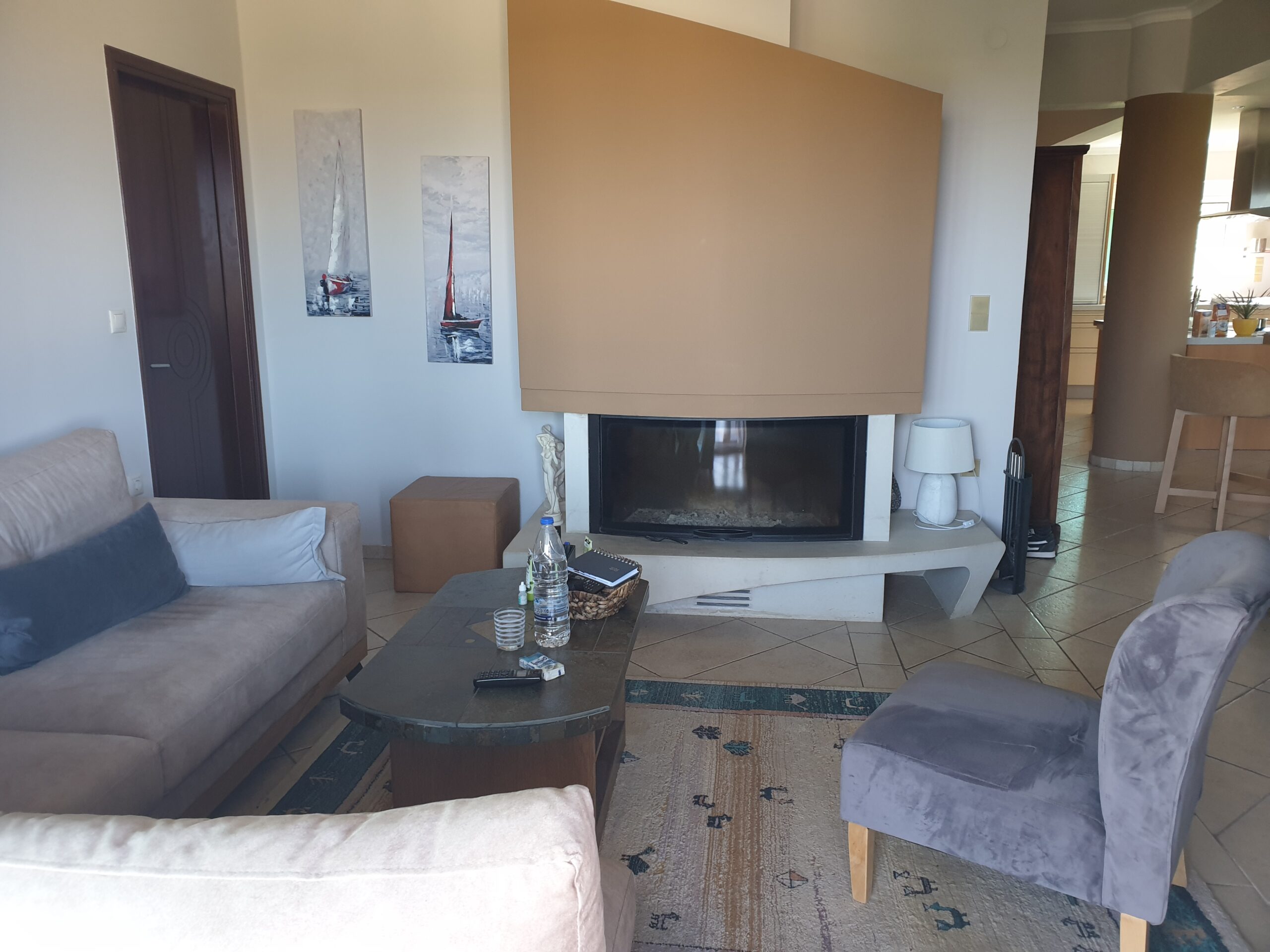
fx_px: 954
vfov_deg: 53.1
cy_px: 476
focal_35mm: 26
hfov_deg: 67.3
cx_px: 635
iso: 160
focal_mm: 4.3
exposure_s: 1/50
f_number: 2.4
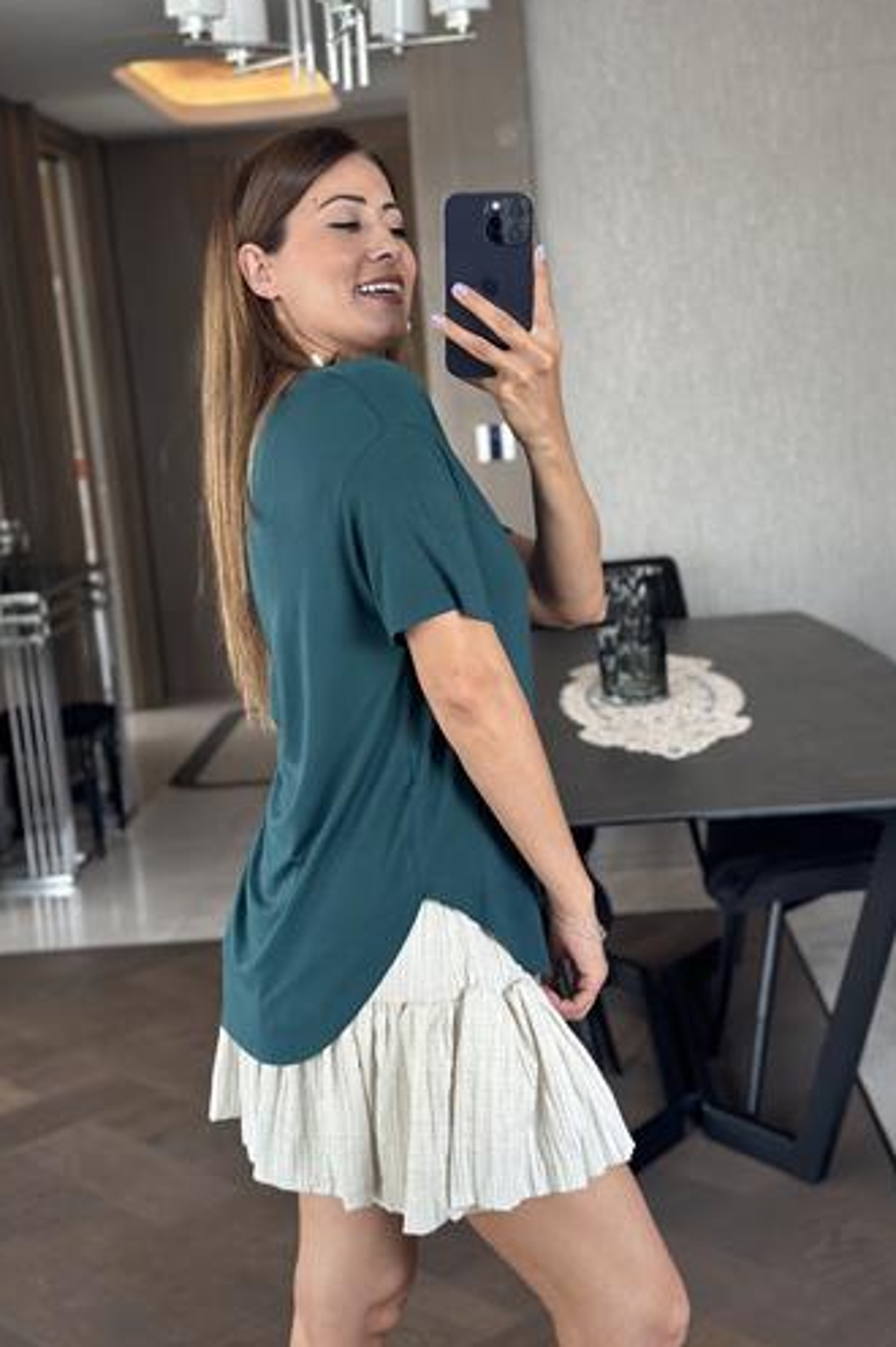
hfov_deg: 26.4
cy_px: 668
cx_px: 402
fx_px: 1907
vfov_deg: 38.9
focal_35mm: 51
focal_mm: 6.86
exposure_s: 1/60
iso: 200
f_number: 1.78
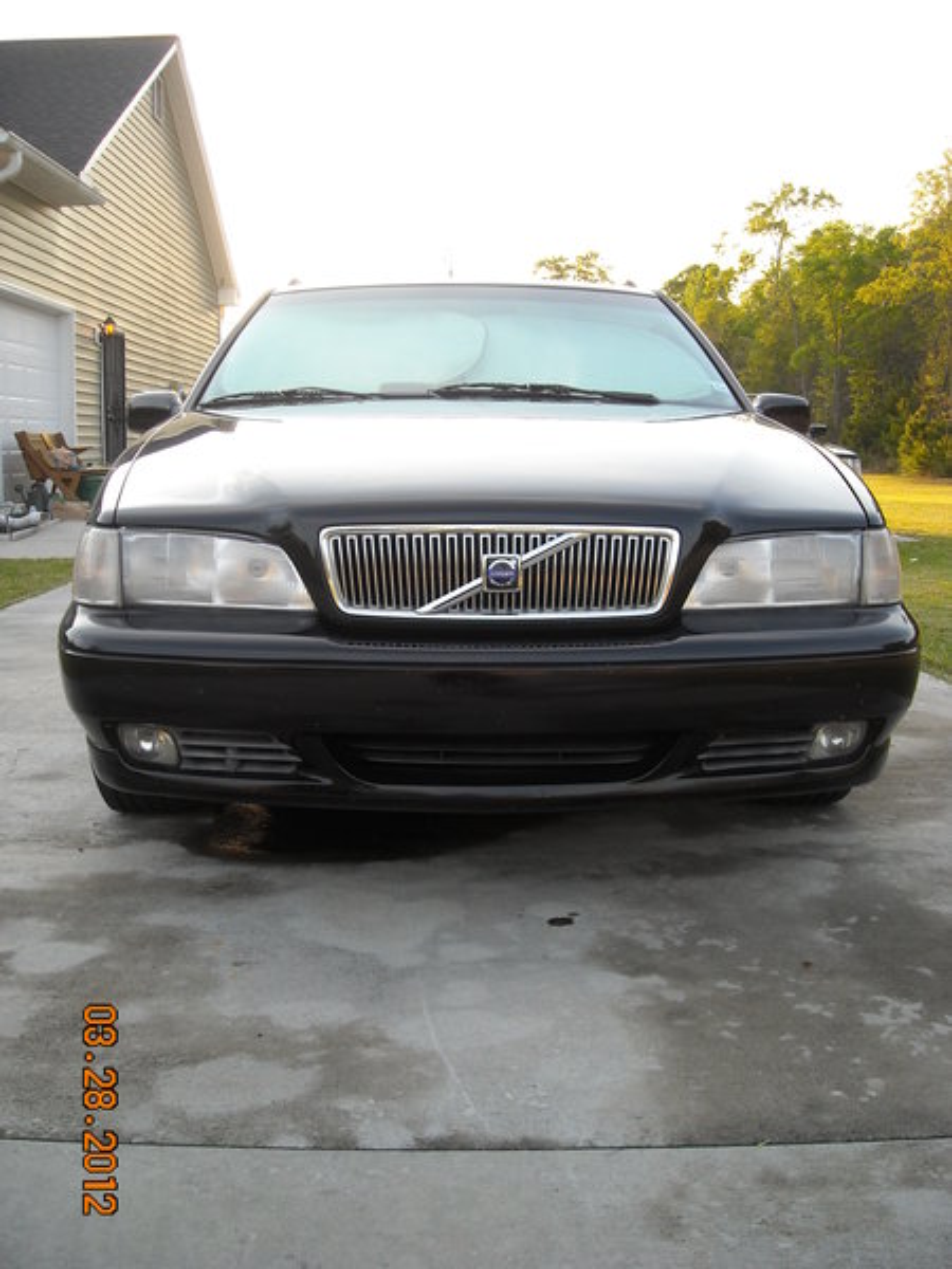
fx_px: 1283
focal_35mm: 35
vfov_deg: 52.6
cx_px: 476
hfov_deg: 40.7
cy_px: 634
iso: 64
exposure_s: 1/148
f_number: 2.8
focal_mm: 5.7
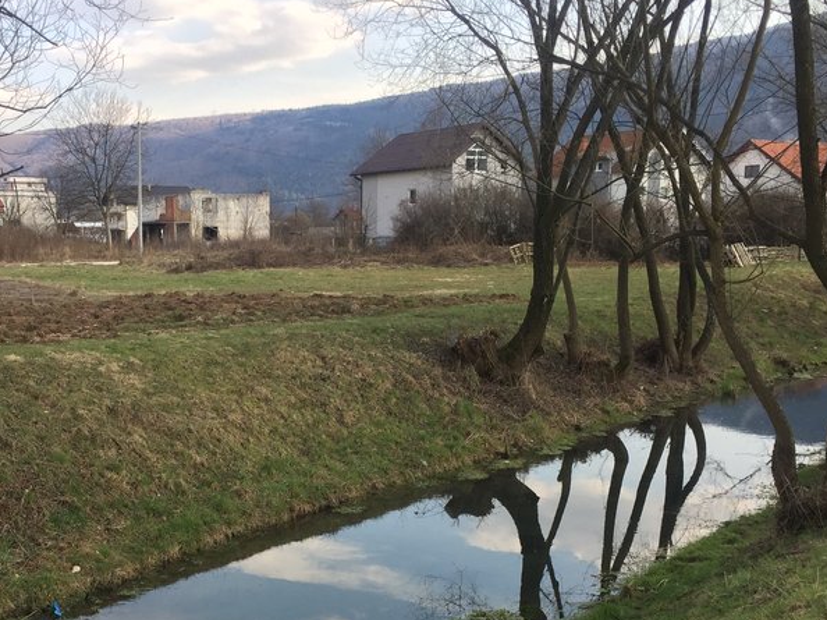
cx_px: 287
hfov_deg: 37.8
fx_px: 1194
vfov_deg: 28.3
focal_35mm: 50
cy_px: 517
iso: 32
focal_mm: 4.15
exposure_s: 1/430
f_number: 2.2
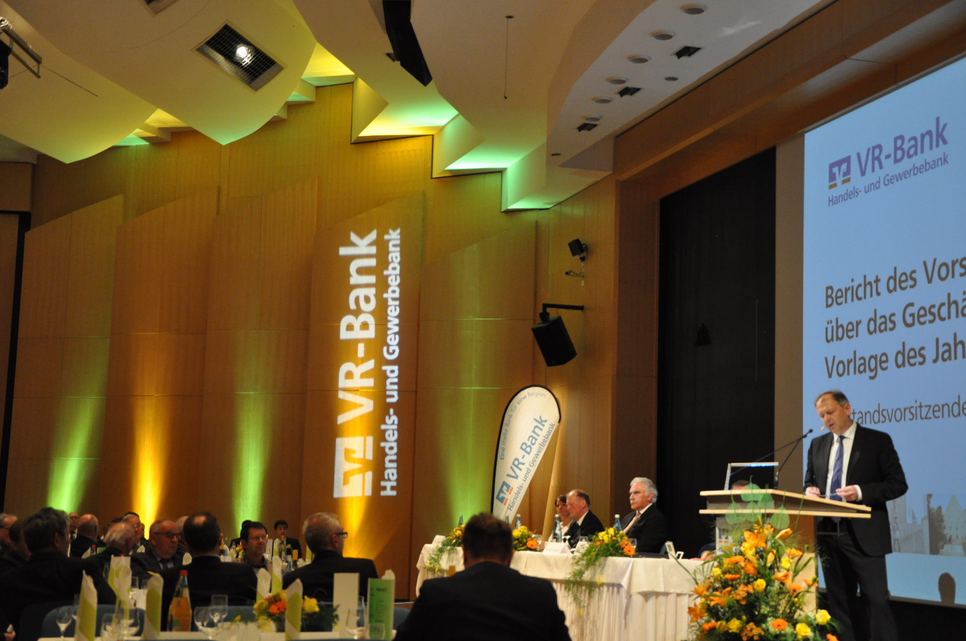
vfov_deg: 23.7
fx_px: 1528
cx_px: 483
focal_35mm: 57
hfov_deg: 35.1
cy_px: 320
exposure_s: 1/30
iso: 1250
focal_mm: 38
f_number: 4.5
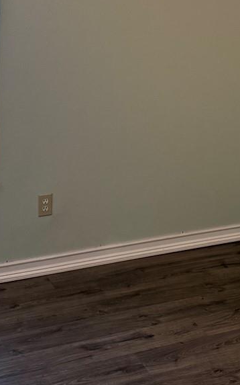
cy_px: 42
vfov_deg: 27.9
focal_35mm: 71
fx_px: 743
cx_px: 218
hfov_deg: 18.0
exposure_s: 1/220
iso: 200
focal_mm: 6.76
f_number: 1.78
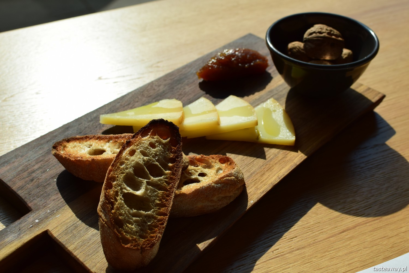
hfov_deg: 37.9
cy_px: 136
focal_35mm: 52
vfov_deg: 25.8
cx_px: 204
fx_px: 596
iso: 200
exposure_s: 1/1000
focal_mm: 35
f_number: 7.1
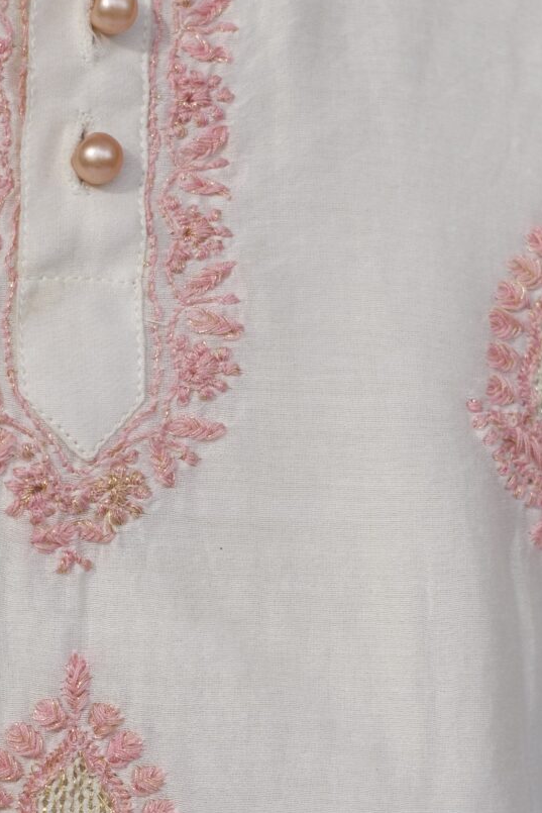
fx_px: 3589
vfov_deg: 12.8
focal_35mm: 159
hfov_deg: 8.6
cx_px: 83
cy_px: 671
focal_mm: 50
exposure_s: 1/250
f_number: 2.8
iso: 250
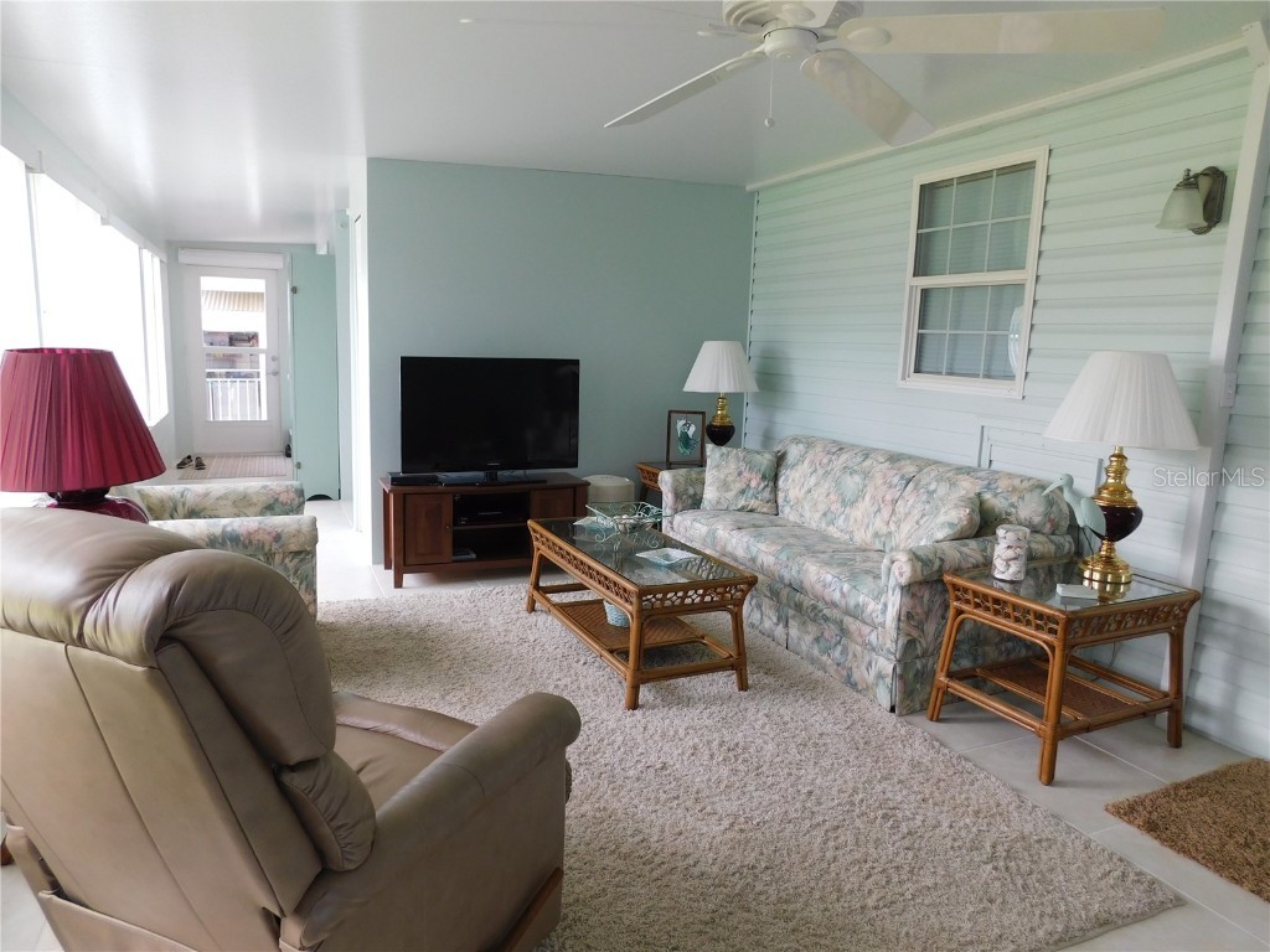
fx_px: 844
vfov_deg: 58.9
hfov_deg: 73.9
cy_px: 476
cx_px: 635
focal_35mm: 23
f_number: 3
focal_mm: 4
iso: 125
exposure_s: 1/40
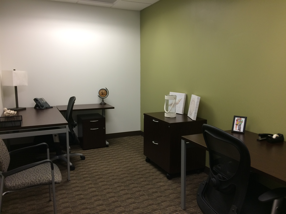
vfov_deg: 48.2
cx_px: 143
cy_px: 107
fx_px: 240
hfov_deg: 61.7
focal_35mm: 29
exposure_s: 1/30
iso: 64
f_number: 2.2
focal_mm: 4.15
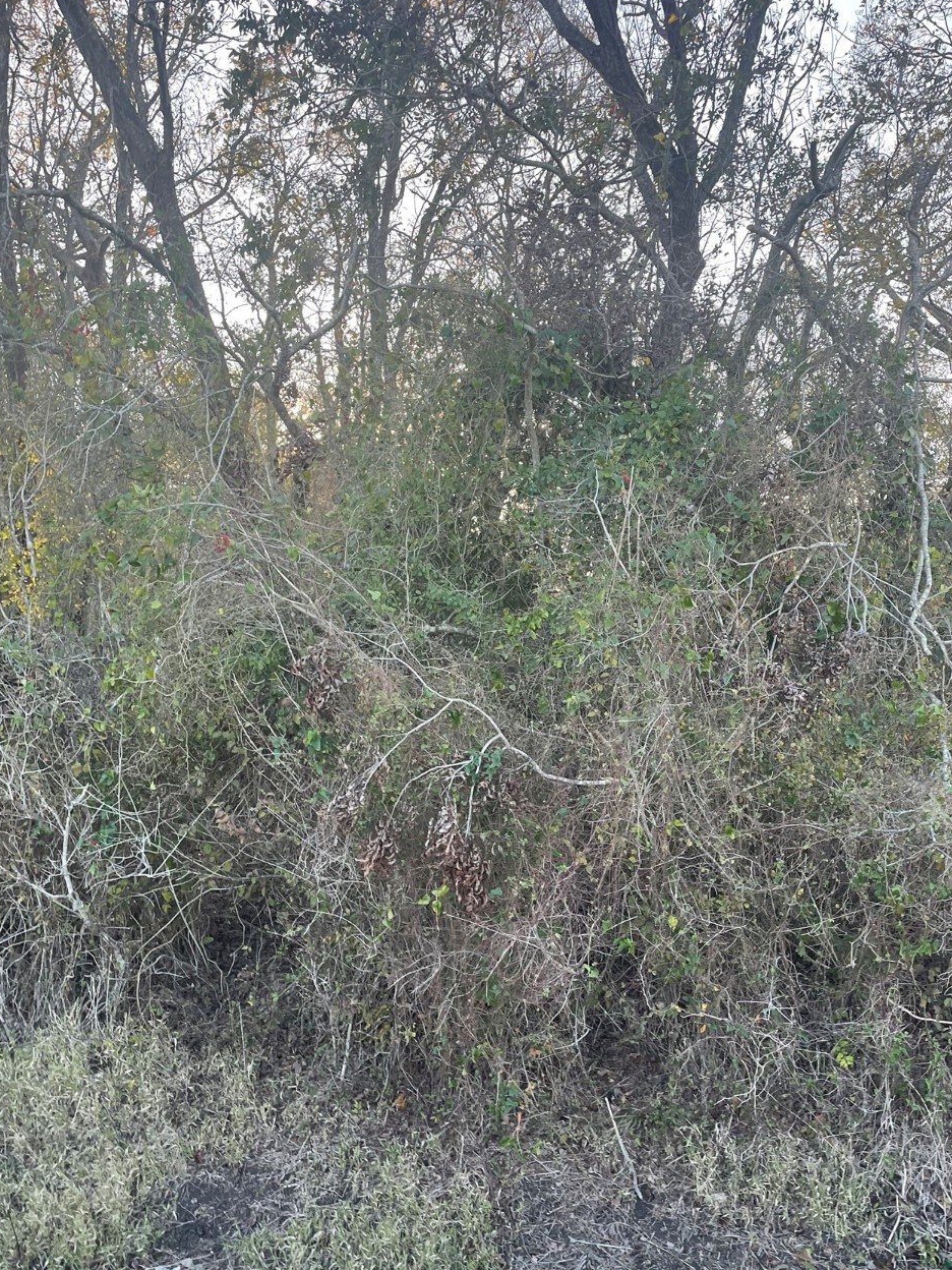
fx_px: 1173
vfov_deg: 56.8
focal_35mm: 32
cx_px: 526
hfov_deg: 44.1
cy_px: 653
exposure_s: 1/186
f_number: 1.6
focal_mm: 4.2
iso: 32
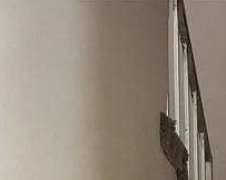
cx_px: 308
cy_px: 421
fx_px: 642
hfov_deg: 18.4
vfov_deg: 12.7
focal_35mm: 96
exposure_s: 1/30
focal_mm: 5.7
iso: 640
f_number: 1.5
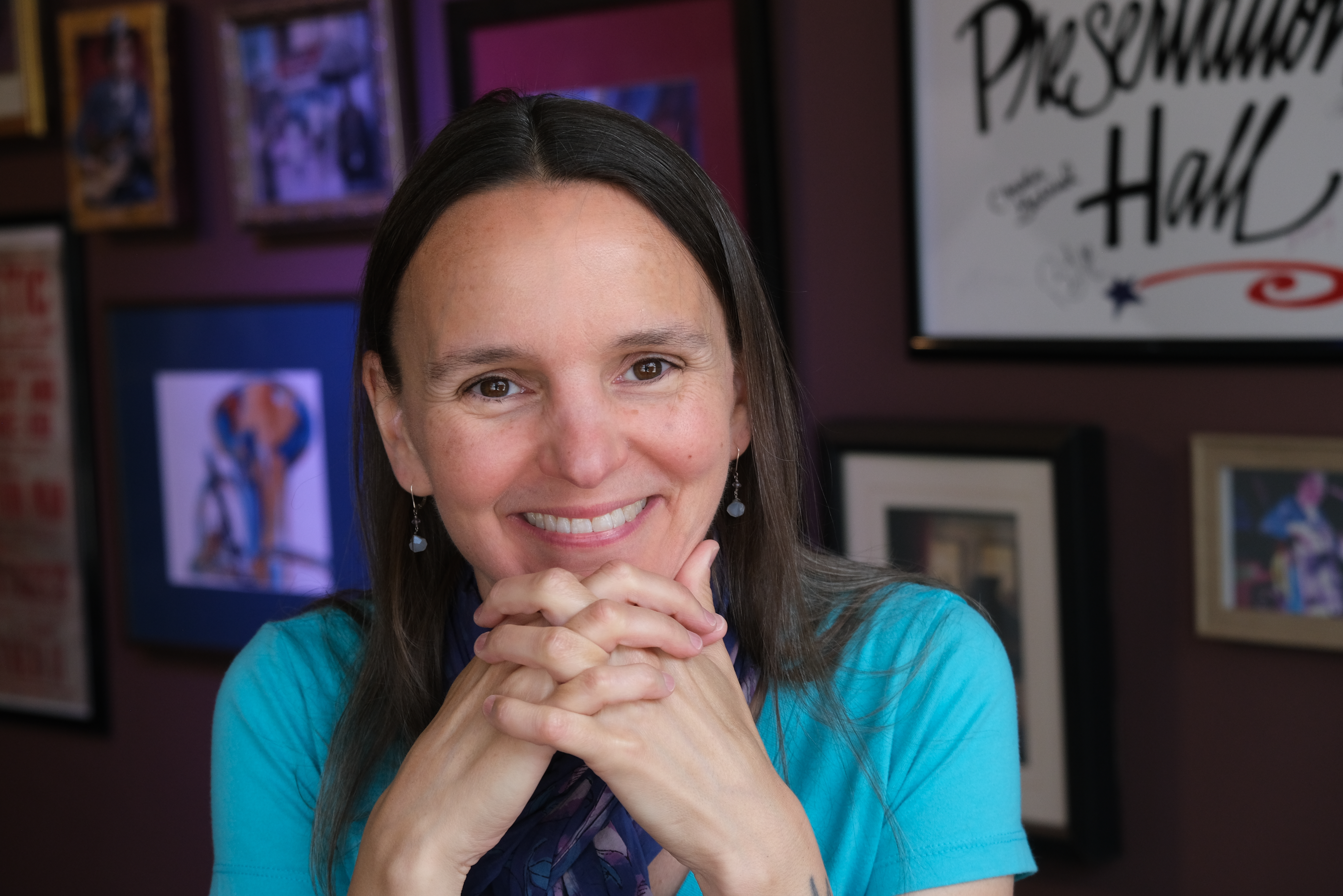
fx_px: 3096
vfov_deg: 16.5
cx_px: 672
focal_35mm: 83
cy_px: 448
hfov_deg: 24.5
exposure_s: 1/240
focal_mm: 55
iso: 800
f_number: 5
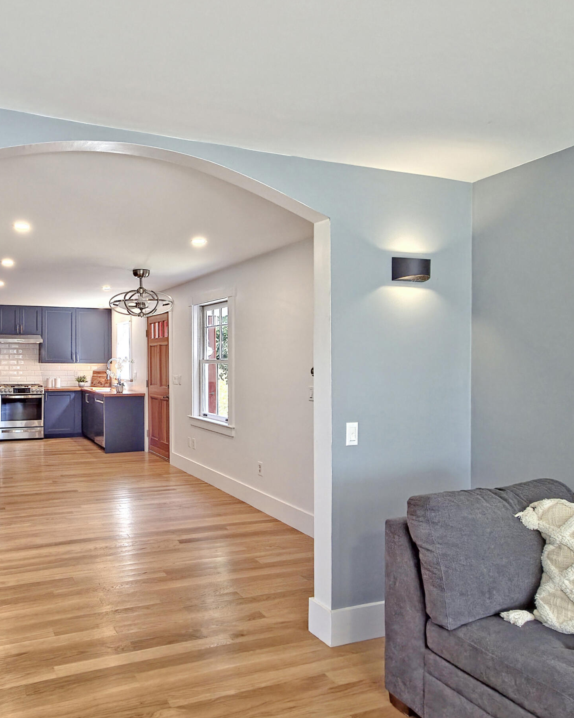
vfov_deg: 77.3
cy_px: 406
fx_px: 446
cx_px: 123
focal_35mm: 21
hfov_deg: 60.7
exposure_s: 1/120
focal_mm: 2.2
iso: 250
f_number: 2.2
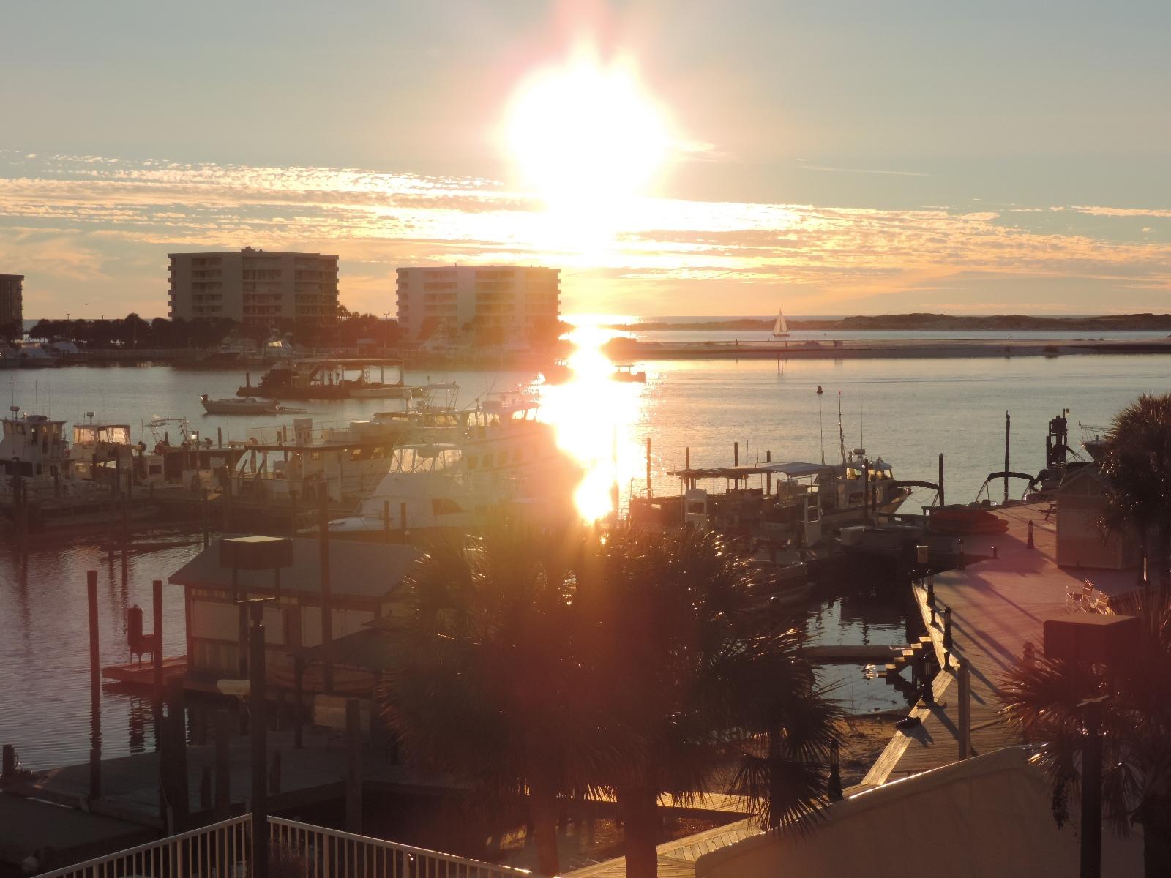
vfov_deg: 21.0
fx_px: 2368
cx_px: 586
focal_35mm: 70
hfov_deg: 27.8
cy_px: 439
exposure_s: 1/2000
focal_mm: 12.4
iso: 160
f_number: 3.9
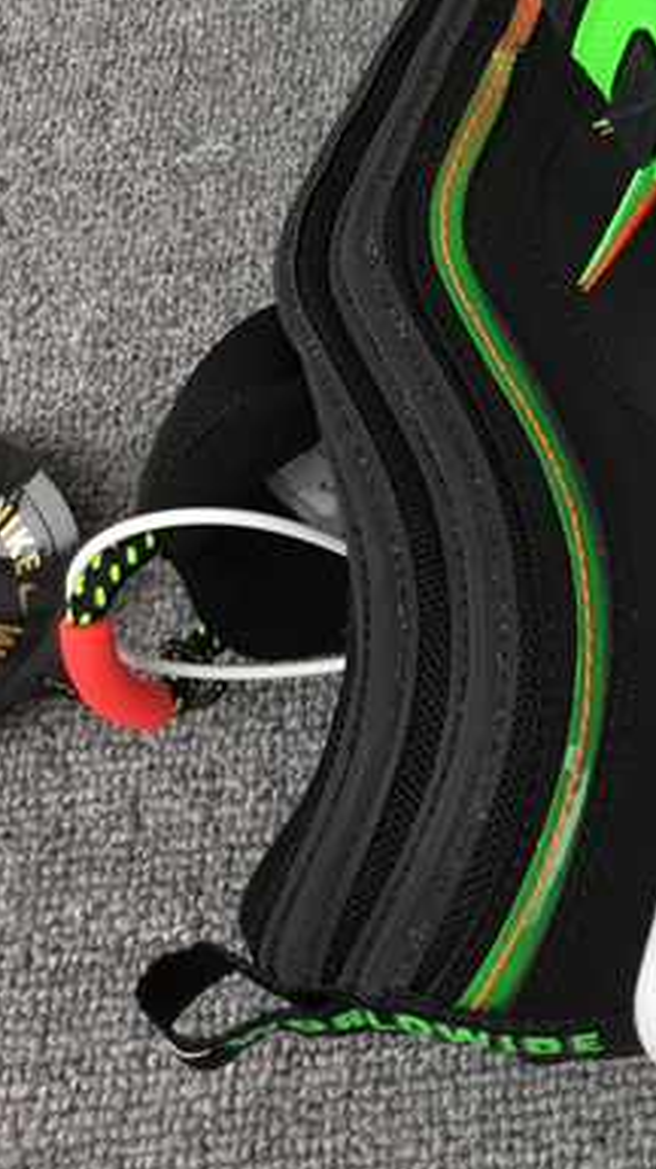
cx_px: 1057
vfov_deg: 26.2
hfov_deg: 14.1
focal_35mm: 79
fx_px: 2448
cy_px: 172
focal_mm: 3.3
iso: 50
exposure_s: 1/100
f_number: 2.4
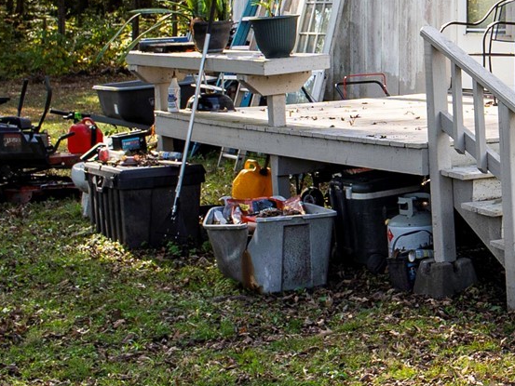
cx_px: 725
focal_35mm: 85
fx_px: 1265
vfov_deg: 16.9
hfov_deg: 20.4
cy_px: -20
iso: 100
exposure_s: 1/200
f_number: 4.5
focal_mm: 16
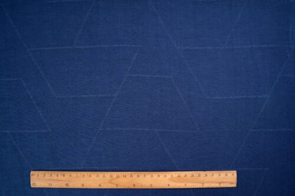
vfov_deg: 43.6
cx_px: 148
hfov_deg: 61.9
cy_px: 98
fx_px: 246
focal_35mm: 30
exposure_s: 1/125
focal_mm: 30
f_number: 14
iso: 100
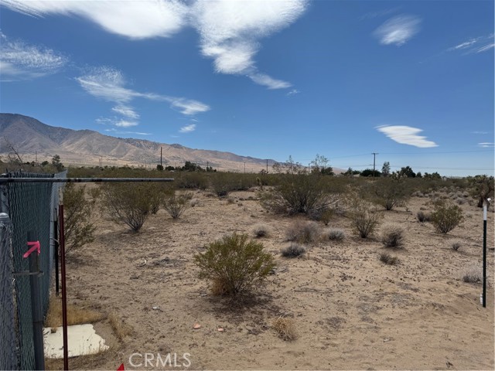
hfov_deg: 71.6
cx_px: 248
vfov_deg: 56.8
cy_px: 186
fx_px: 343
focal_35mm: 24
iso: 80
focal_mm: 6.76
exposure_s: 1/7092
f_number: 1.78
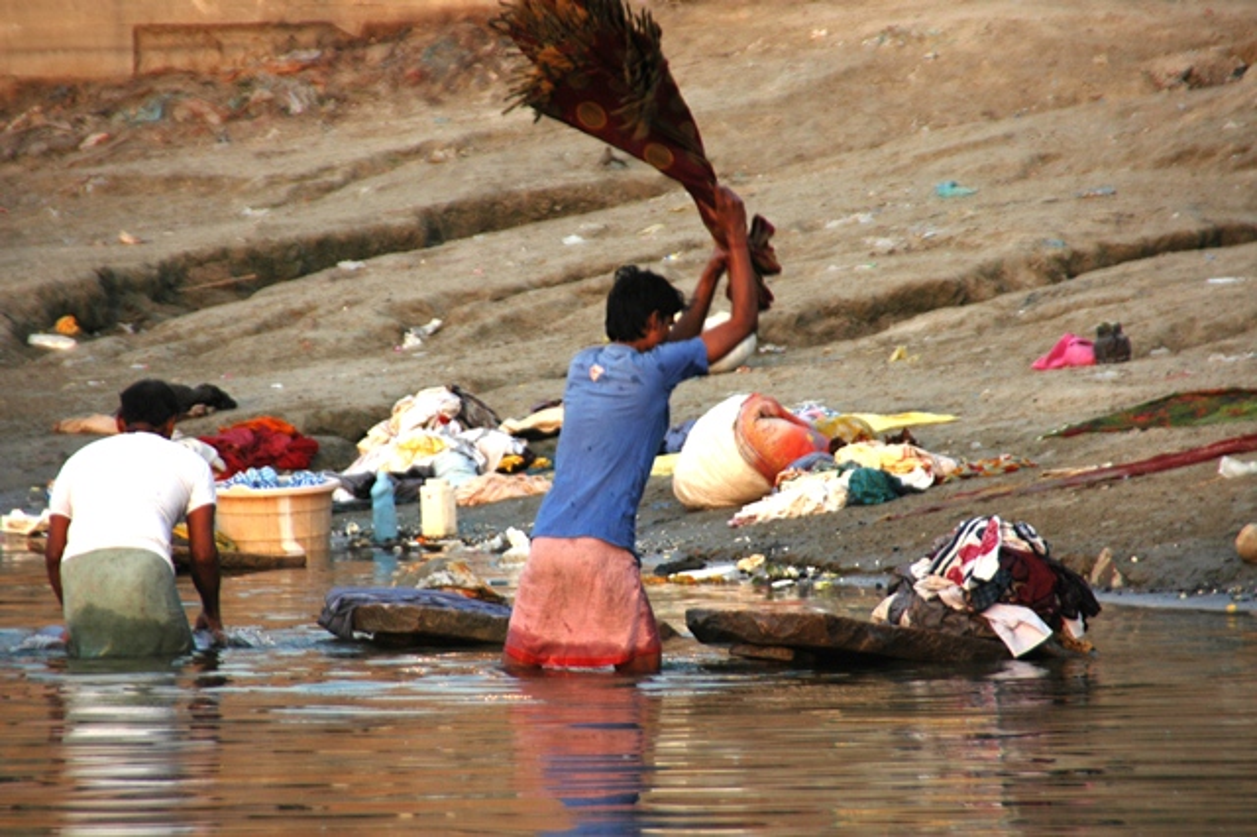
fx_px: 10469
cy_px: 418
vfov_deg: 4.6
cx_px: 628
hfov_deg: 6.9
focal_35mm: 300
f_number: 6.3
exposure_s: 1/160
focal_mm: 200
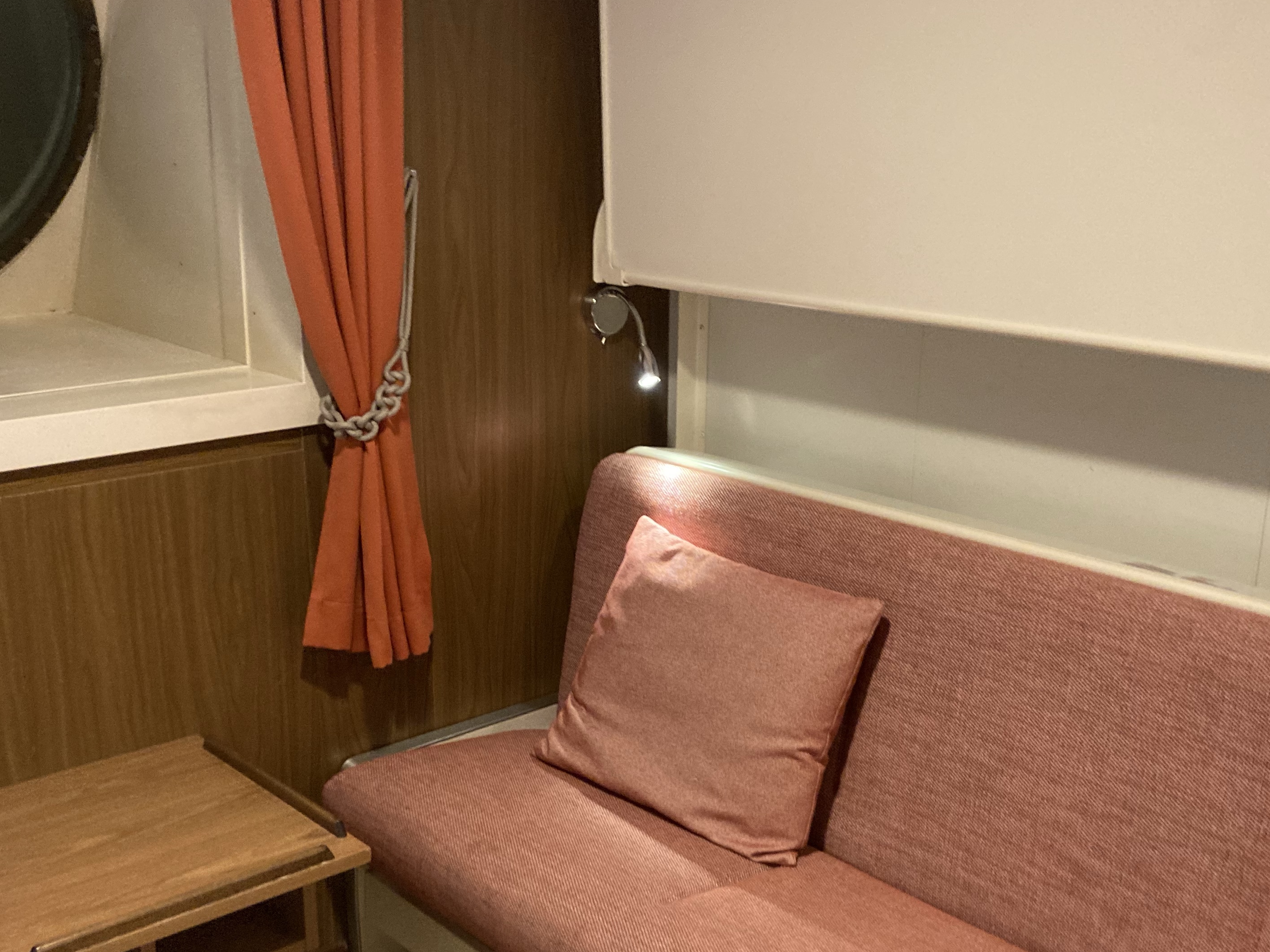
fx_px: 1468
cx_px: 654
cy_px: 601
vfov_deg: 35.7
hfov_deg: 46.8
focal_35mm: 40
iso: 400
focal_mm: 3.99
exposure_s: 1/25
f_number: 1.8
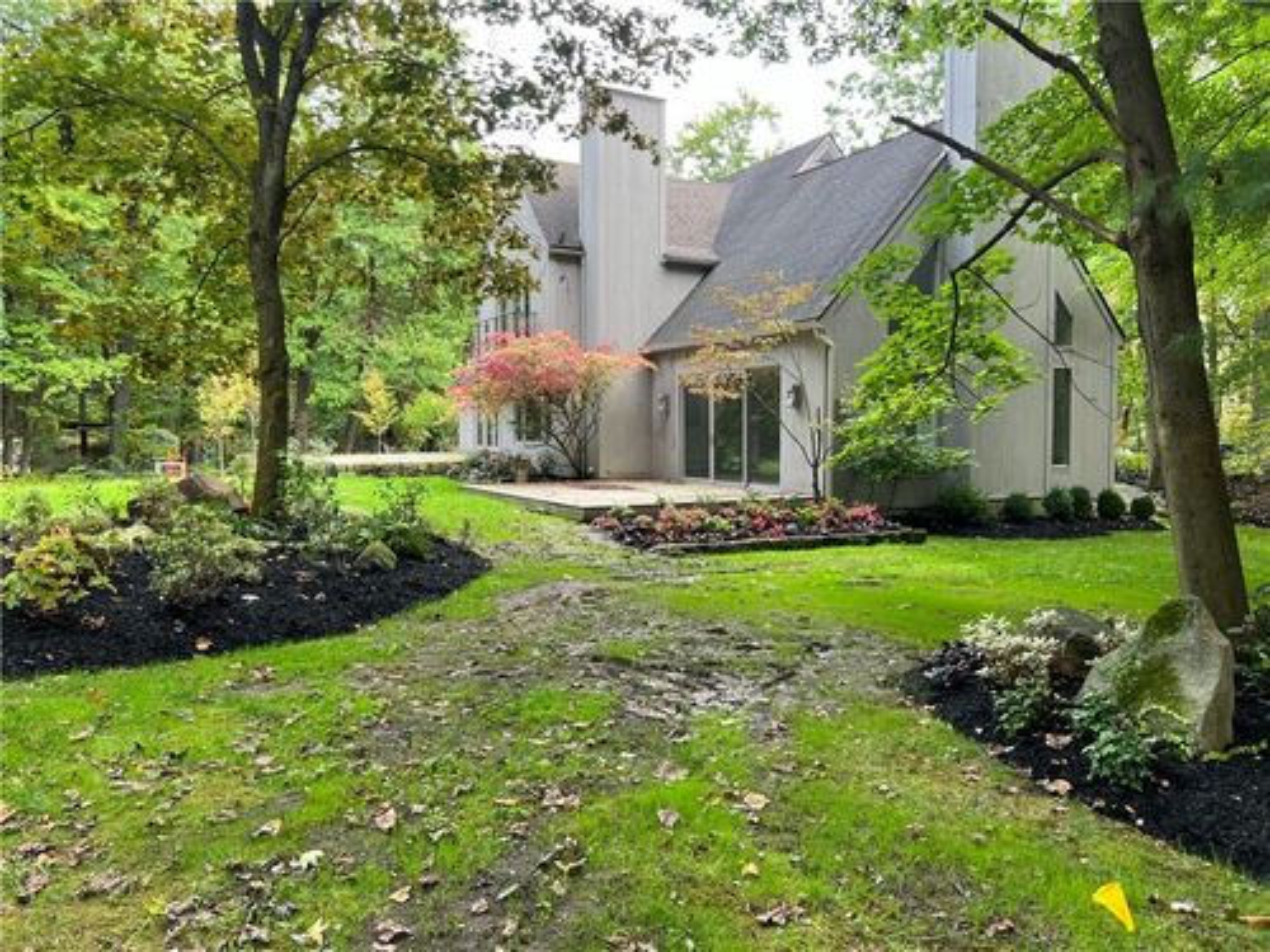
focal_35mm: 26
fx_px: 954
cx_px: 635
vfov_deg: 53.1
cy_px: 476
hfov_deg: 67.3
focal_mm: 5.7
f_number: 1.5
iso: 32
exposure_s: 1/124
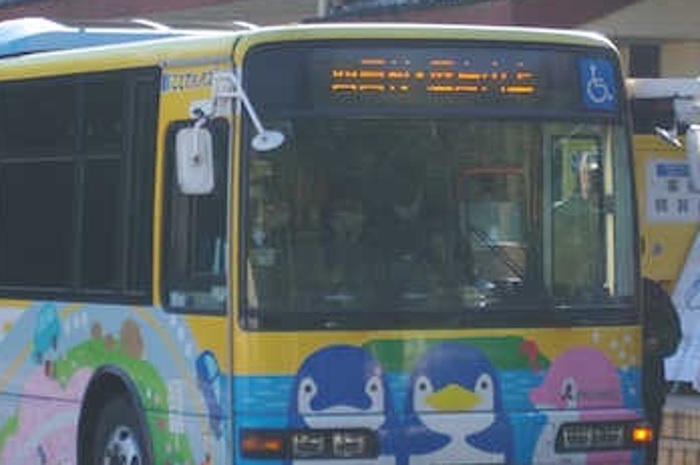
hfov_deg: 10.9
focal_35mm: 189
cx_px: 161
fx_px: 3667
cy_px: 311
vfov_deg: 7.2
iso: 400
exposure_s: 1/750
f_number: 5.6
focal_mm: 73
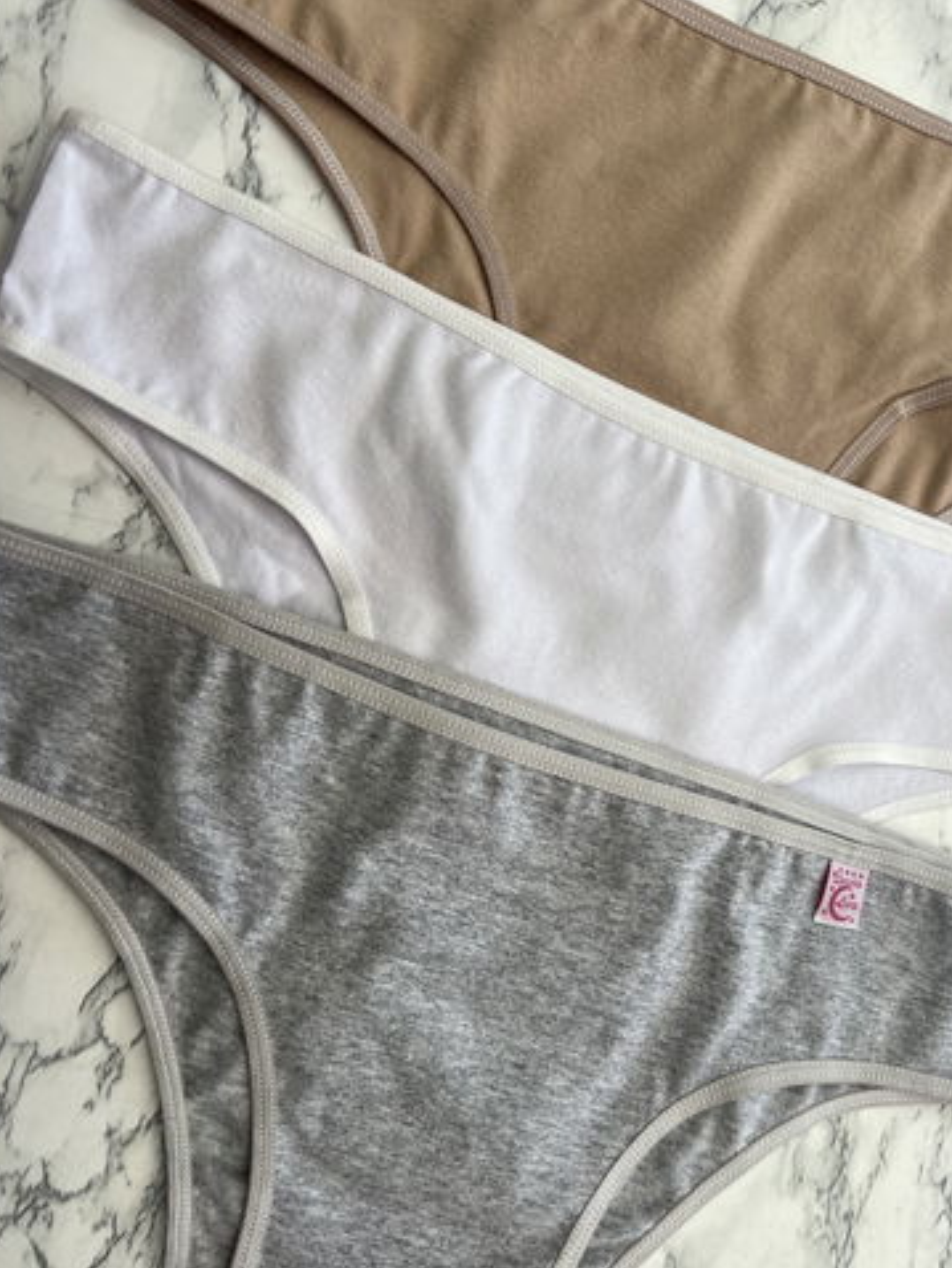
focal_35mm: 29
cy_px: 683
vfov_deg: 61.6
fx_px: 1062
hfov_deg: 48.3
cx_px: 493
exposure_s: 1/552
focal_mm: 5.7
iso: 50
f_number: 1.5
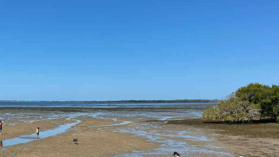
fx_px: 296
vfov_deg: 29.0
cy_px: 129
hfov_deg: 50.1
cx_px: 108
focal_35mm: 40
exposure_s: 1/3401
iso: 32
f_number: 1.8
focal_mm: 4.25
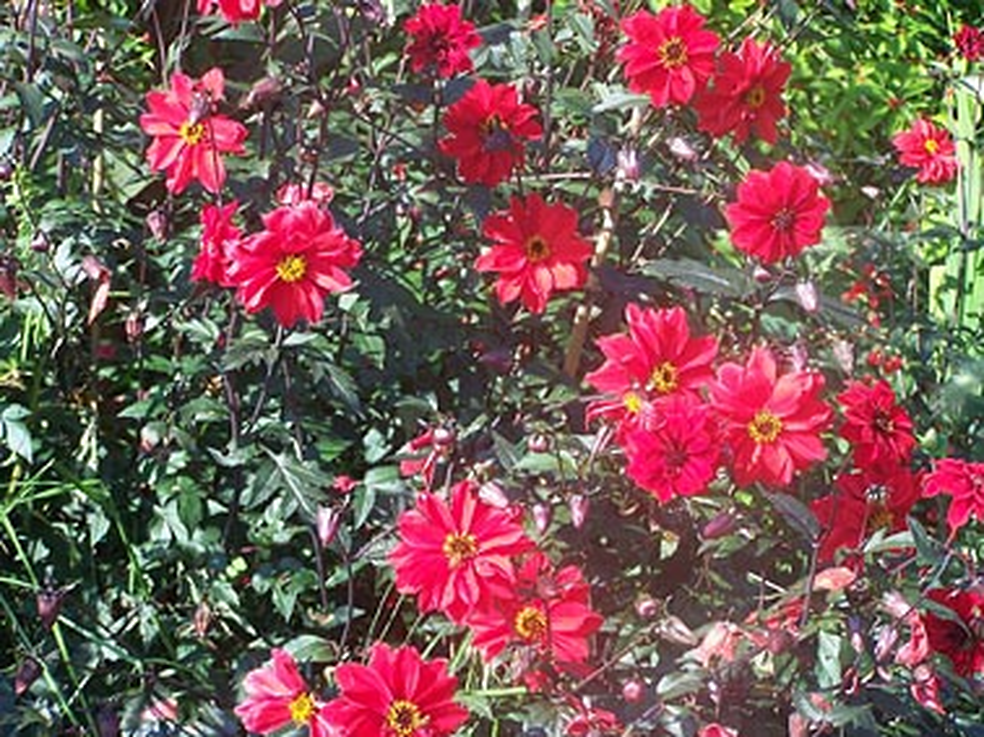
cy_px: 368
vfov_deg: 14.1
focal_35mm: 105
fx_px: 2983
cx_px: 492
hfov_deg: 18.7
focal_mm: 17.5
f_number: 3.2
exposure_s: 1/160
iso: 64
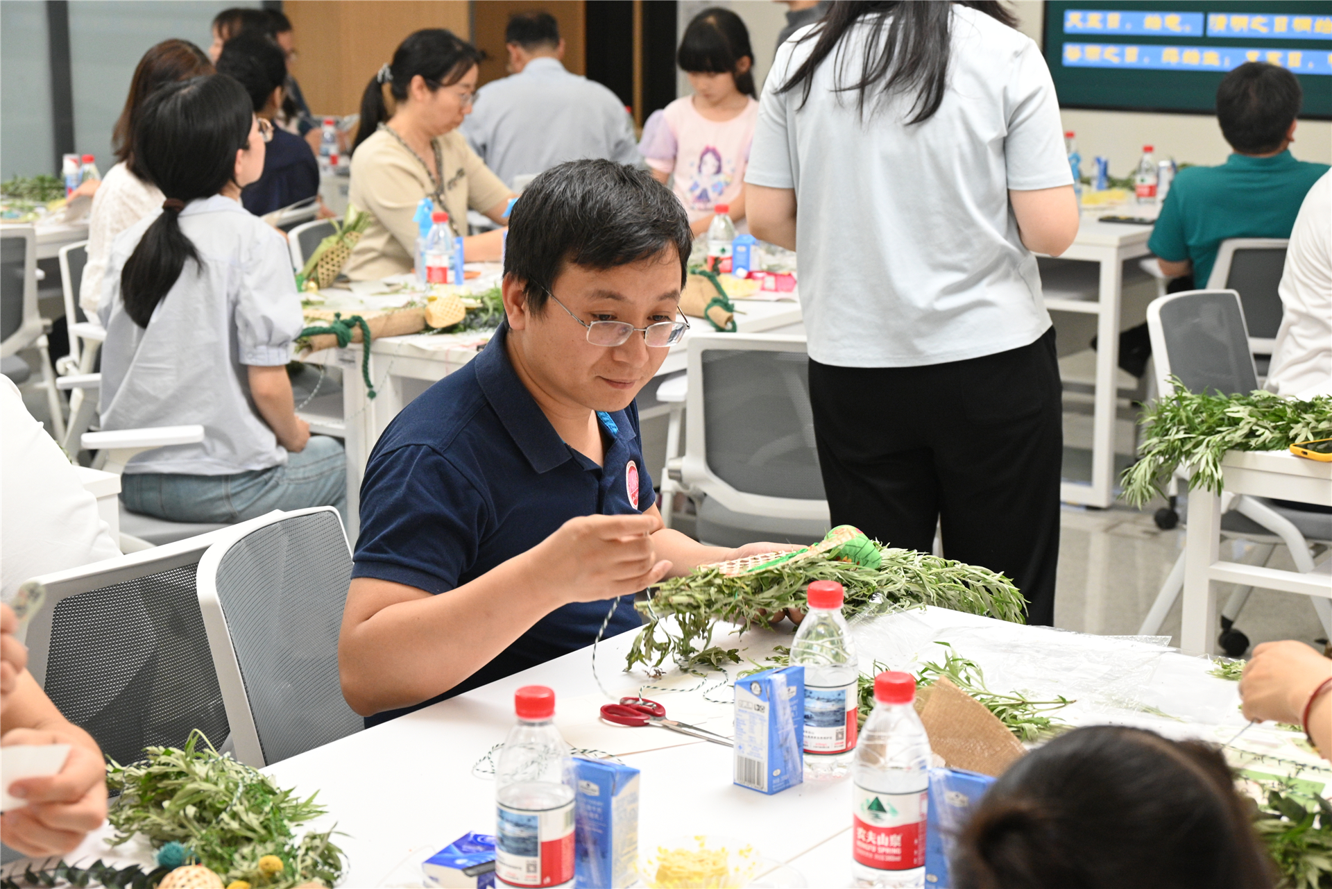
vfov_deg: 23.0
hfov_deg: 33.9
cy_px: 444
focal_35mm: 59
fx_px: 2183
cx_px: 666
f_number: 6
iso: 2800
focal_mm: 59
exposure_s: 1/125
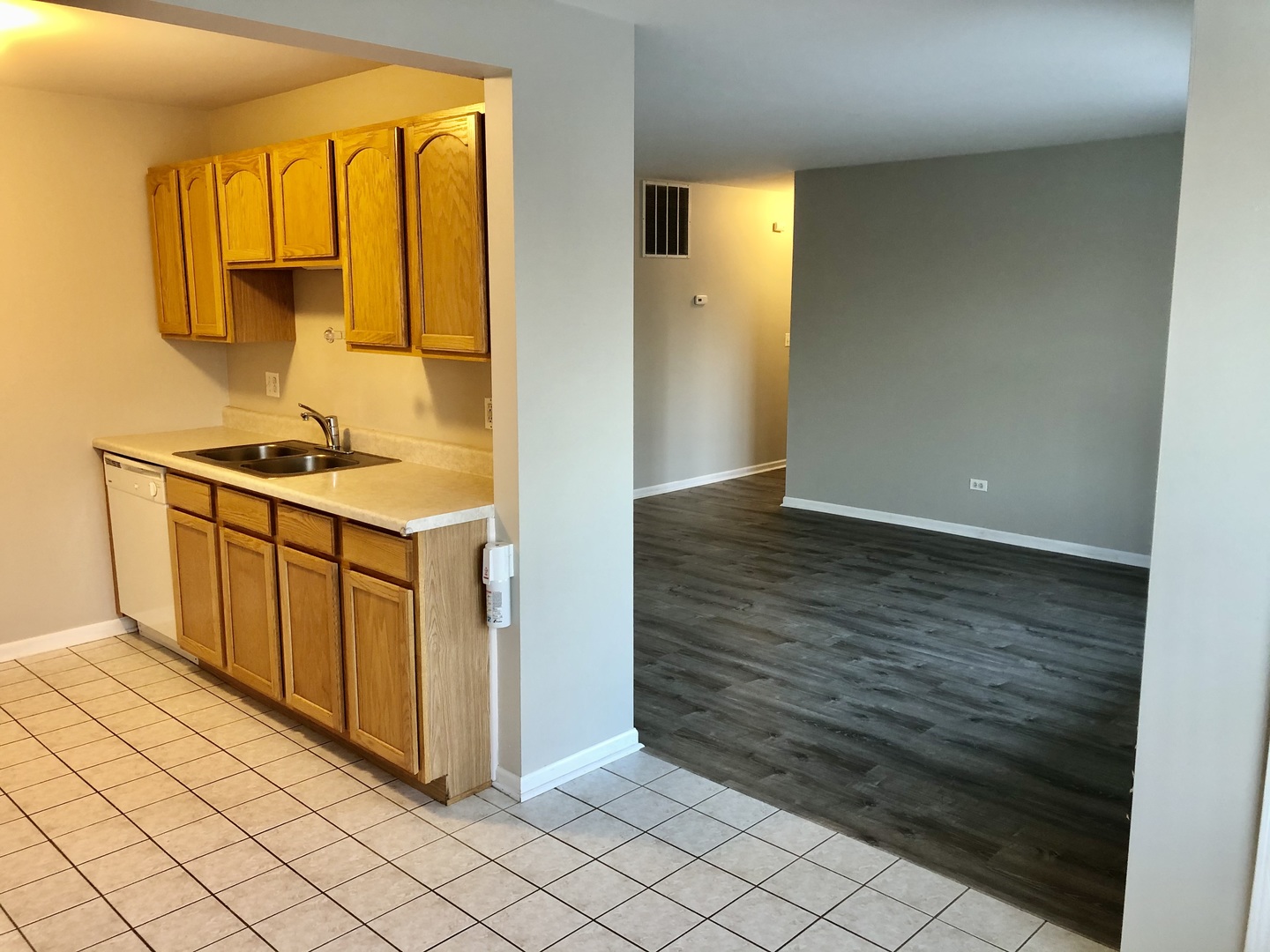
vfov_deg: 49.7
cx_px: 635
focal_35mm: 28
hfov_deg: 63.4
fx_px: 1027
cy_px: 476
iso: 40
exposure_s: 1/17
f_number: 1.8
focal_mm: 3.99
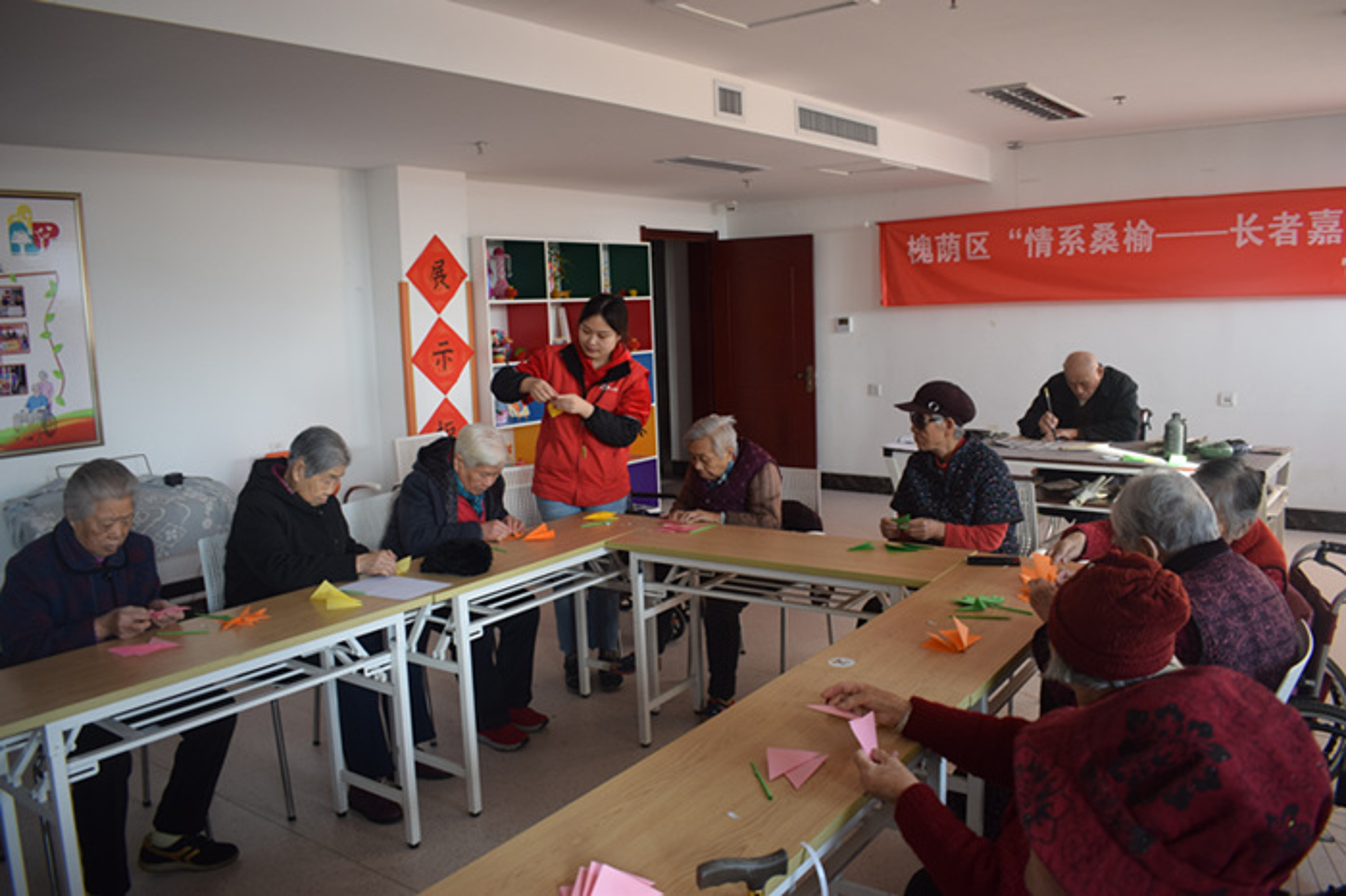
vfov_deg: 47.9
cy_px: 448
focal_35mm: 27
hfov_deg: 67.4
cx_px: 673
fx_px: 1009
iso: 400
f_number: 4
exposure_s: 1/60
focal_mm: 18
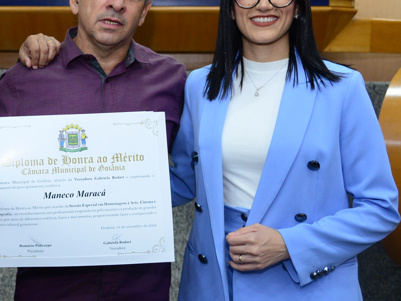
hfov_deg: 29.8
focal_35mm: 64
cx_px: 100
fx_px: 741
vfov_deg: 22.9
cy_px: 107
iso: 2000
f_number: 4.5
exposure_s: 1/125
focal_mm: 38
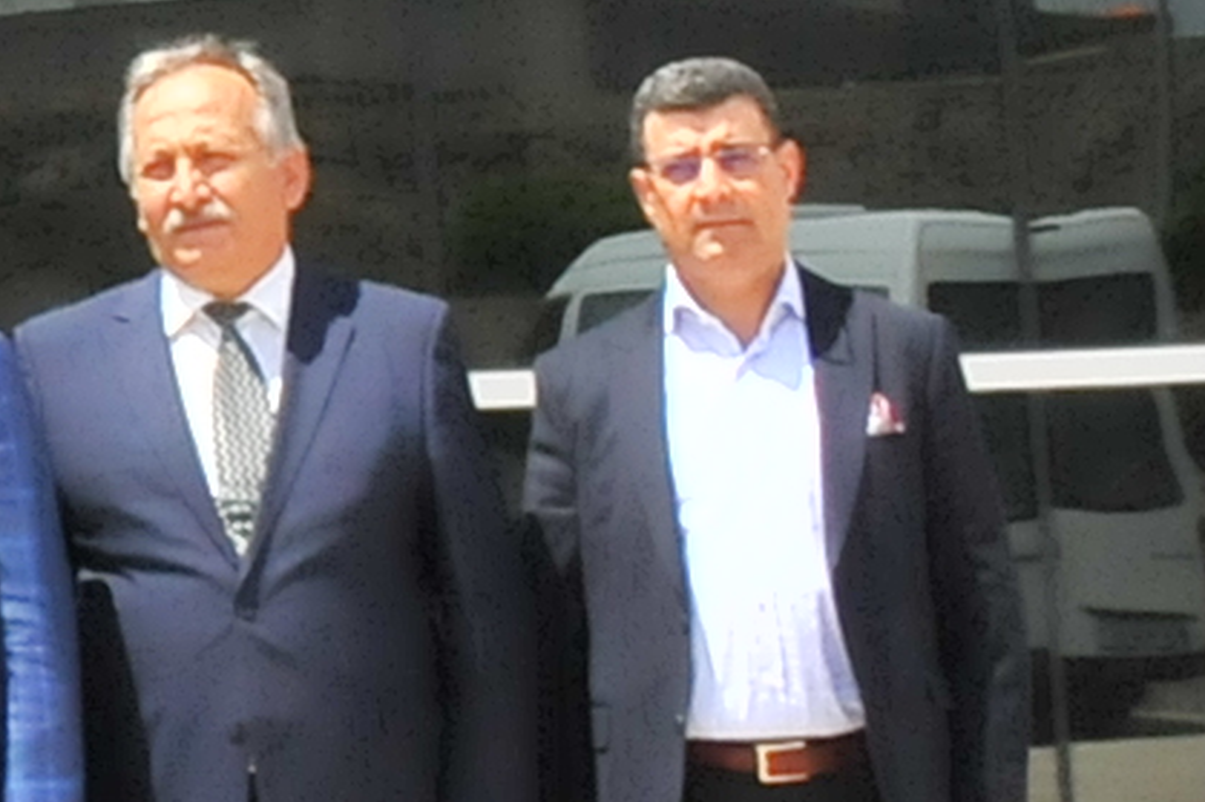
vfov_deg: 6.3
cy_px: -1121
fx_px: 6926
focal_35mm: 207
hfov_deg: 8.9
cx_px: -1835
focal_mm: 18
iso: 800
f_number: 8
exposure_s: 1/800
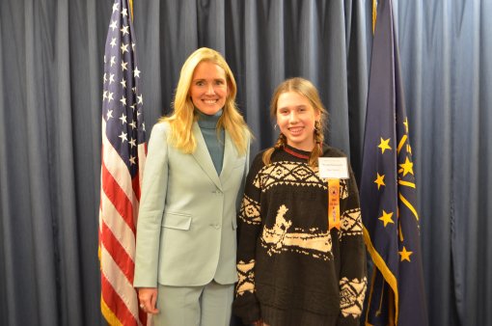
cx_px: 246
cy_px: 163
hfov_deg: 46.5
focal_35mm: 42
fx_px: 573
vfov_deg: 31.8
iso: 720
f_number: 4.5
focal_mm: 28
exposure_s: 1/15
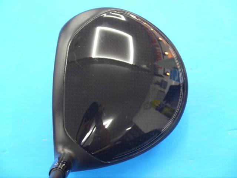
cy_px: 89
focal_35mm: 84
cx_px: 118
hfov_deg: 23.3
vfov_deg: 17.6
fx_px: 575
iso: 800
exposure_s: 1/40
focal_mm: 42
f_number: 5.6
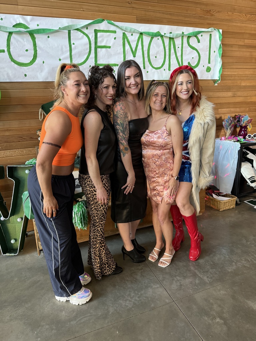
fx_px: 237
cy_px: 170
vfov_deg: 71.6
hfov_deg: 56.8
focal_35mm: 24
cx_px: 128
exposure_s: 1/60
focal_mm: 6.76
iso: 200
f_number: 1.78
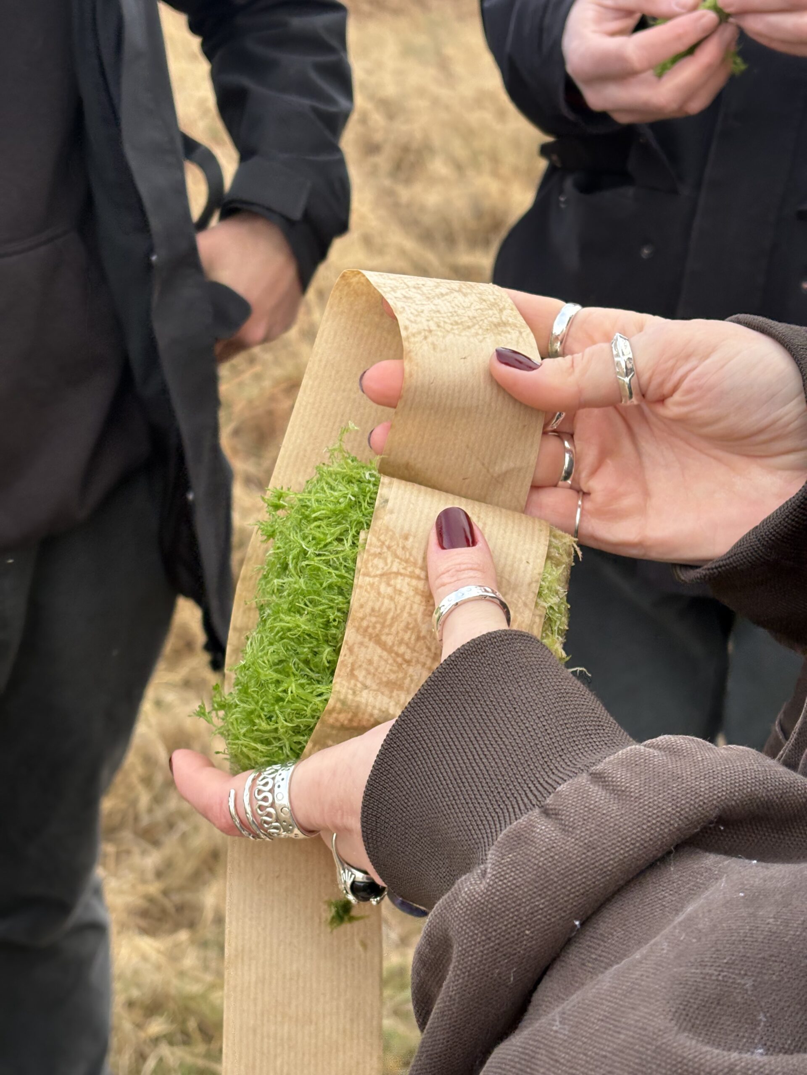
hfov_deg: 28.0
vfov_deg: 36.8
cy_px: 538
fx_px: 1616
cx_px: 404
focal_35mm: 52
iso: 32
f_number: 1.6
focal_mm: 5.96
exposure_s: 1/300
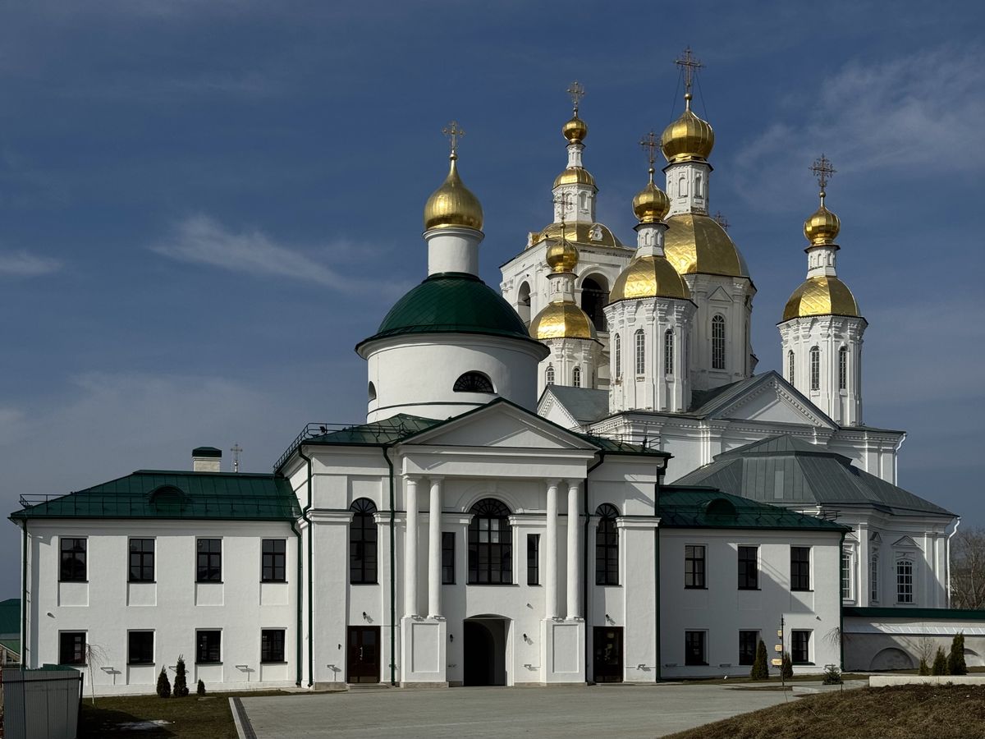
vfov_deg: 30.3
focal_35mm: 48
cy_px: 370
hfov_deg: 39.7
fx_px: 1366
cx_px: 492
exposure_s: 1/10526
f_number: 1.78
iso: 64
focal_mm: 6.76
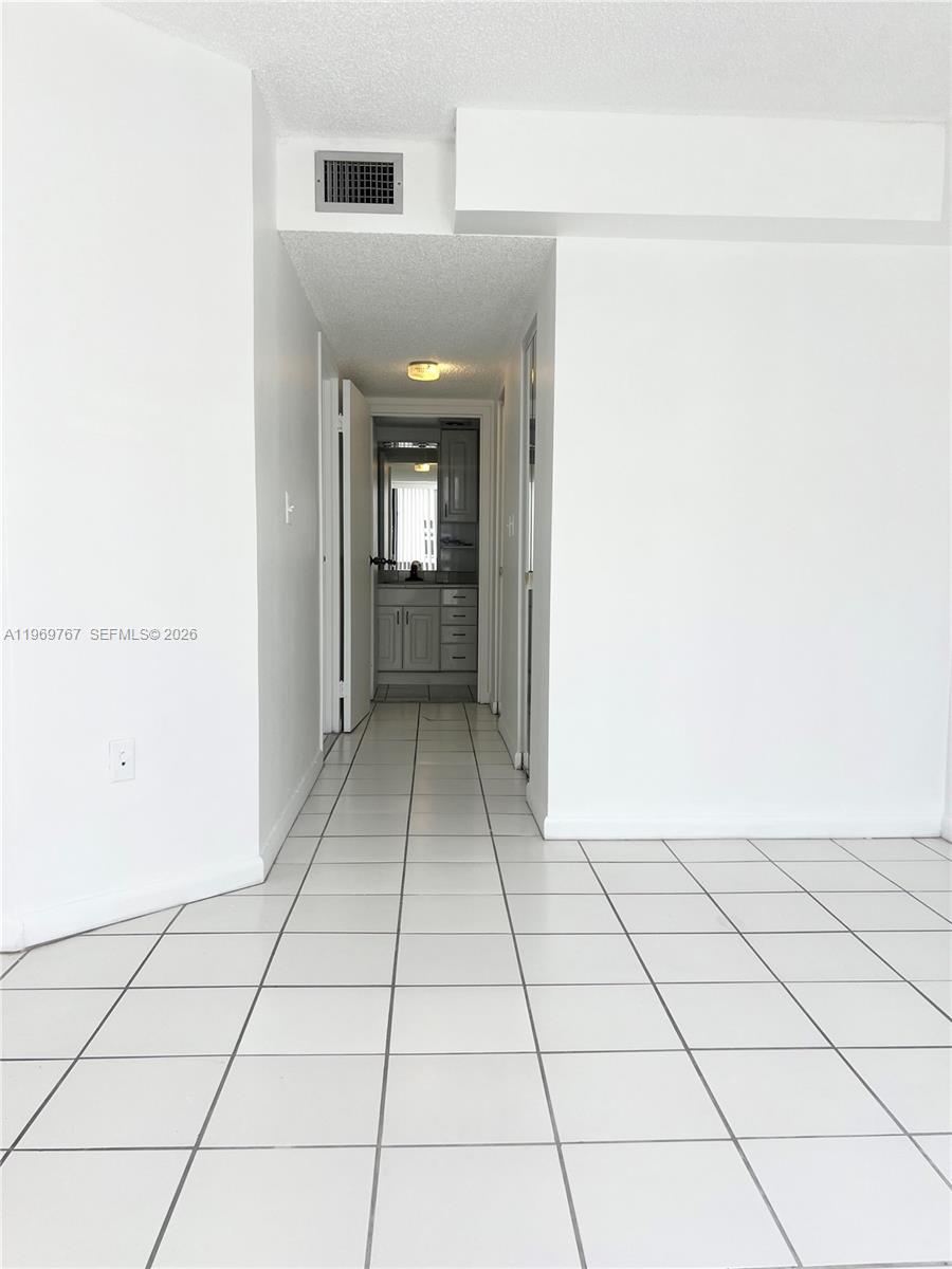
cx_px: 476
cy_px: 634
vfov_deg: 67.3
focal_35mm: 26
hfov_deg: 53.1
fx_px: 953
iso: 50
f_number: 1.5
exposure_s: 1/408
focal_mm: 5.7
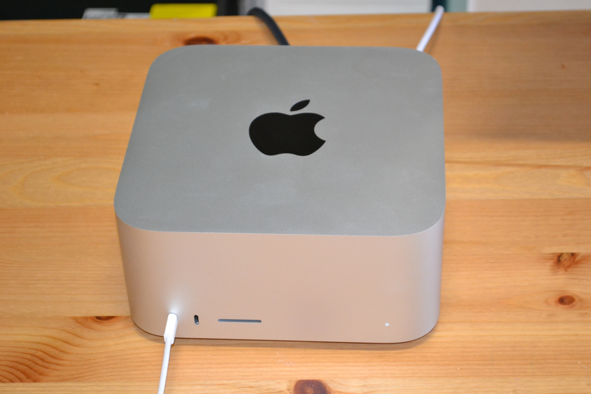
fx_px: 1354
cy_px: 197
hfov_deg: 24.6
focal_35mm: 82
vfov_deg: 16.6
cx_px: 296
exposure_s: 1/60
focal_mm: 55
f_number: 5.6
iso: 2000
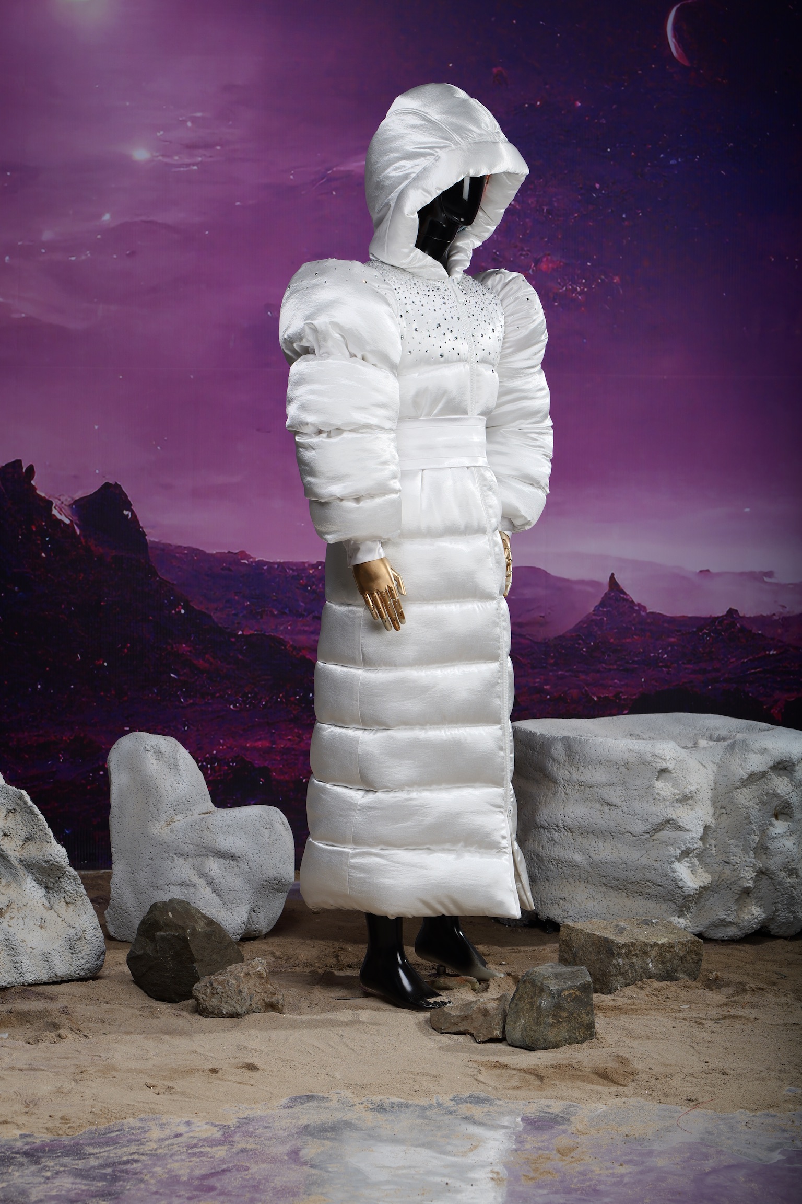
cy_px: 602
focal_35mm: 85
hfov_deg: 16.1
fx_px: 2840
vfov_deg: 23.9
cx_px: 401
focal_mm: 85
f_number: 7.1
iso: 100
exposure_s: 1/200
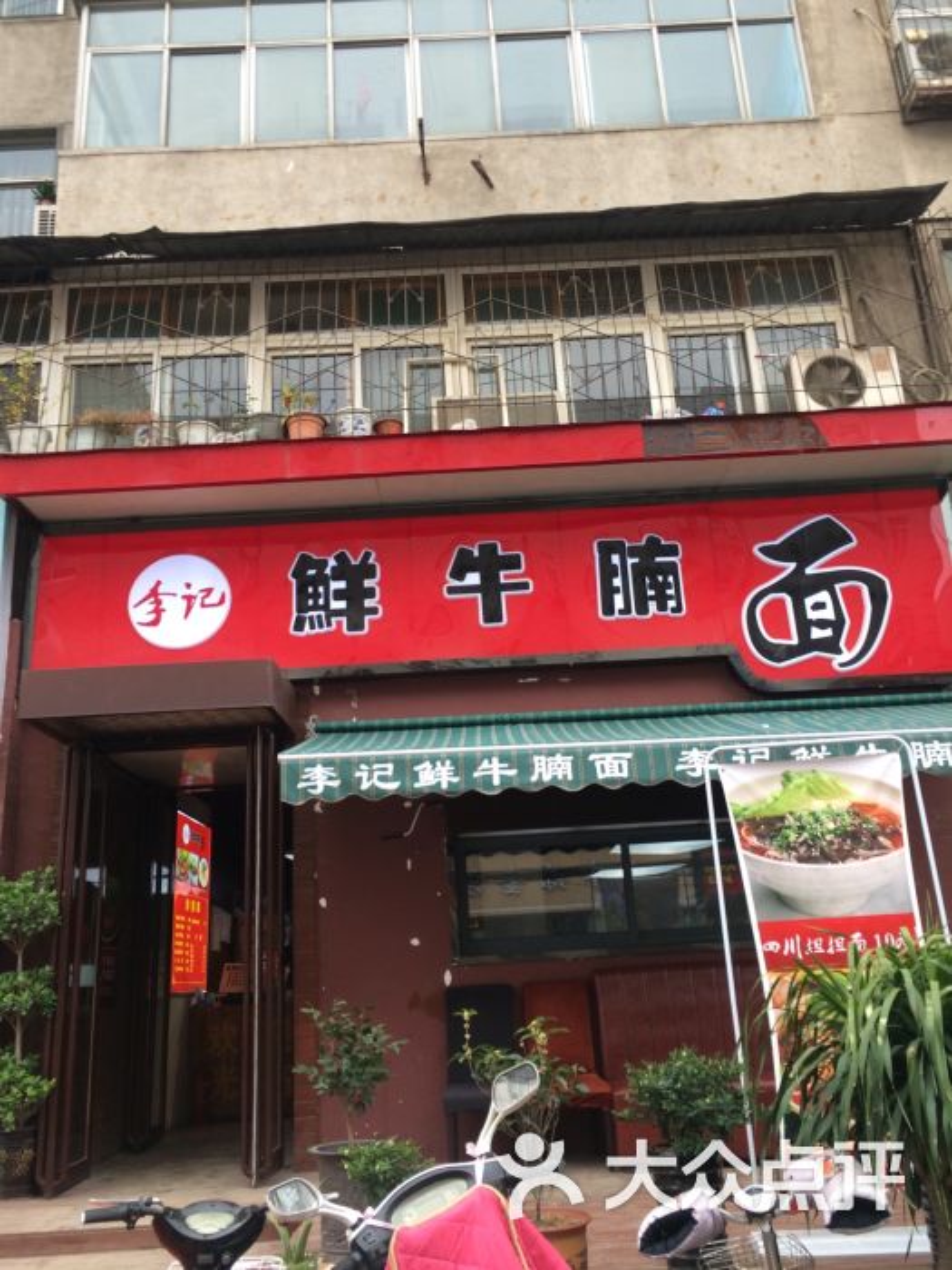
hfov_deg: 48.2
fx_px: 1063
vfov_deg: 61.7
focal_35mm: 29
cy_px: 635
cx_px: 476
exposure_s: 1/60
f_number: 2.2
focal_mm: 4.15
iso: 40
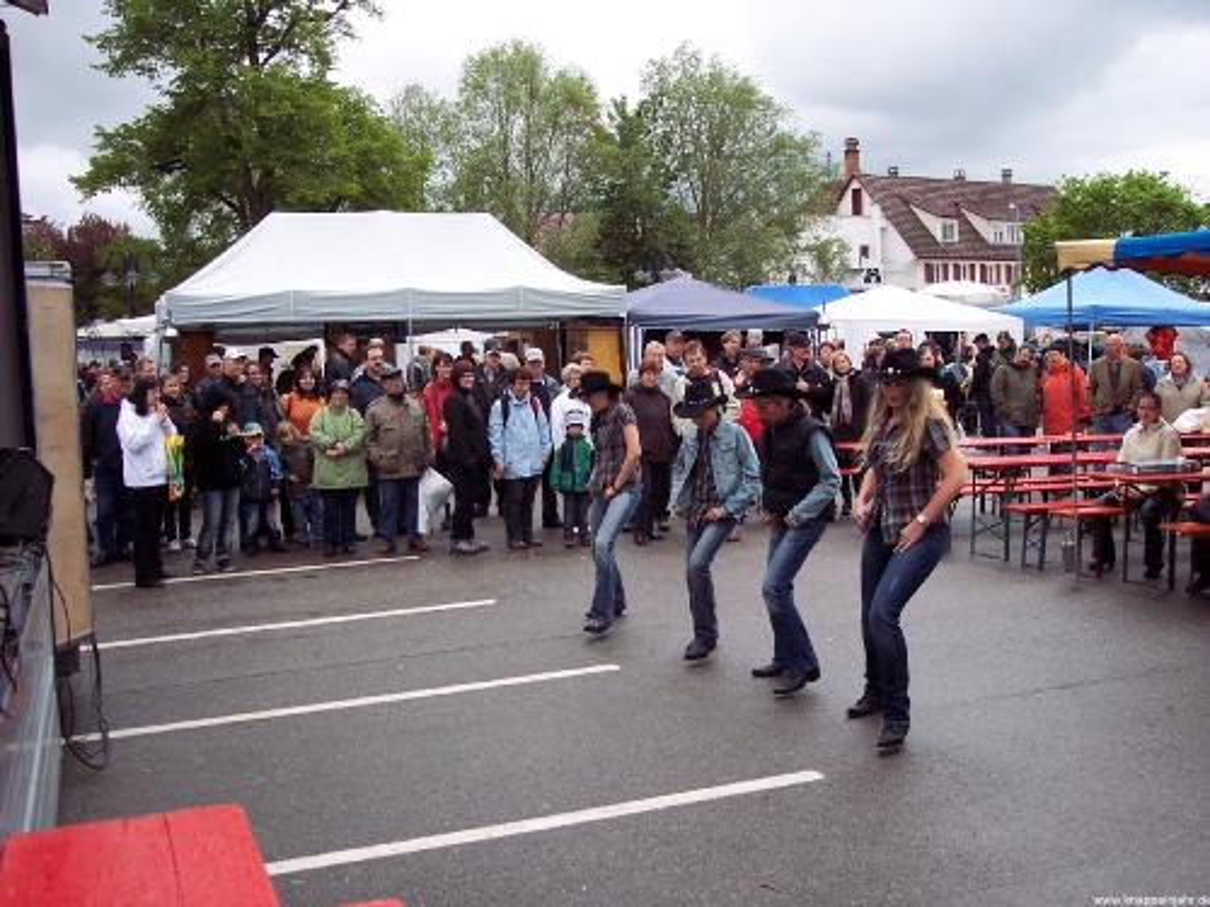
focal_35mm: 39
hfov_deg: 47.9
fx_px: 1363
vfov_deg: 36.8
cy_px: 454
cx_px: 605
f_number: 3.4
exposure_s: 1/500
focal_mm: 8
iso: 100
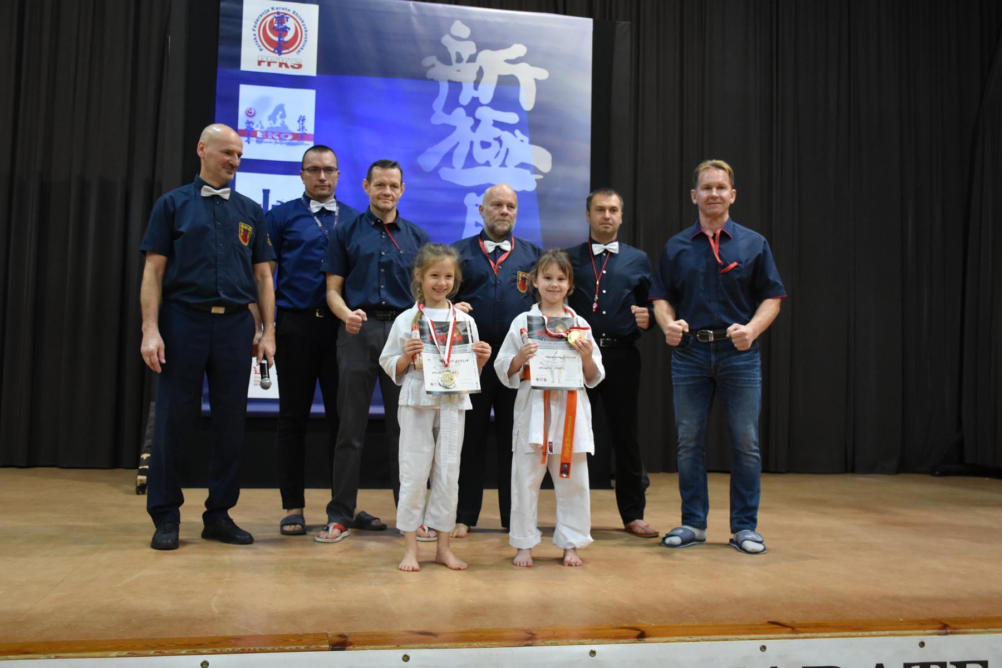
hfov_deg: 55.1
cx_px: 501
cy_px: 334
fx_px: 960
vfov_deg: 38.4
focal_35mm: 34
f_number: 3.8
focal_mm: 23
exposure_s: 1/80
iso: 1600
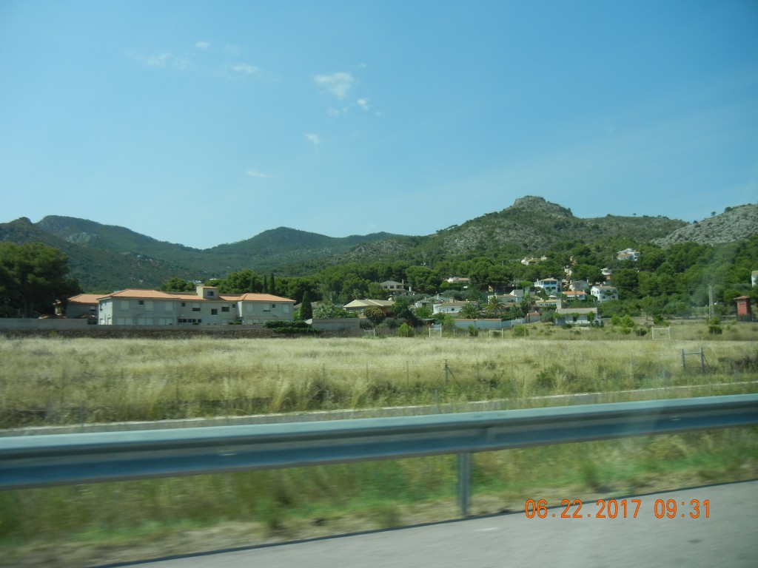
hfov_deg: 60.0
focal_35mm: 30
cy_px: 284
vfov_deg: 46.8
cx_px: 379
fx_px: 657
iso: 160
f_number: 7
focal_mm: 5.4
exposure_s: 1/373
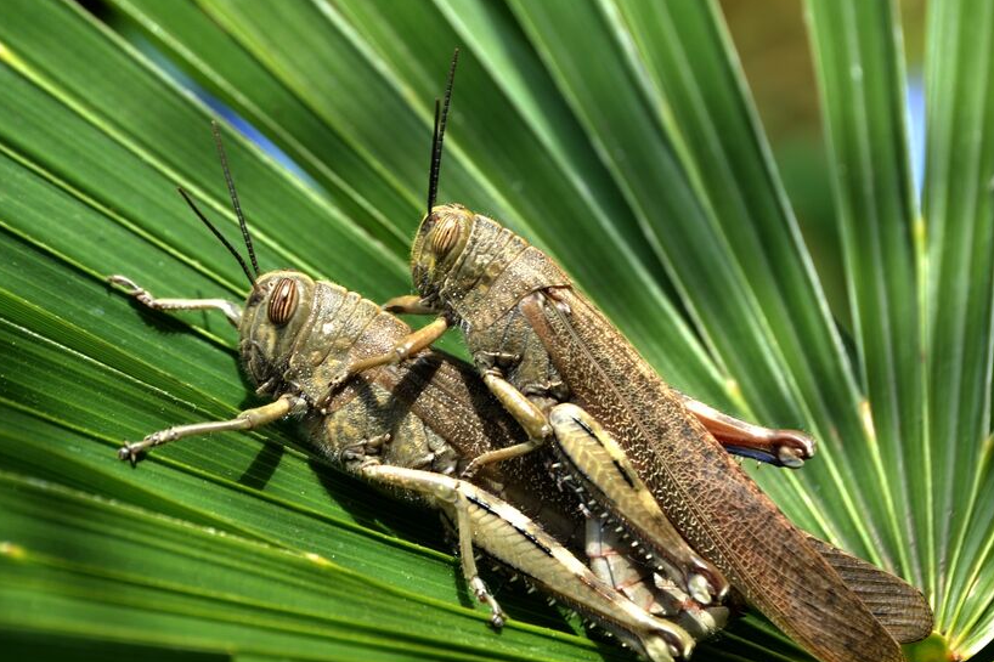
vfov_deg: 5.5
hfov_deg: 8.3
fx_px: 6835
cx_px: 440
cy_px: 360
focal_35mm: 248
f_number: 10
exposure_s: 1/100
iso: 100
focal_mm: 135
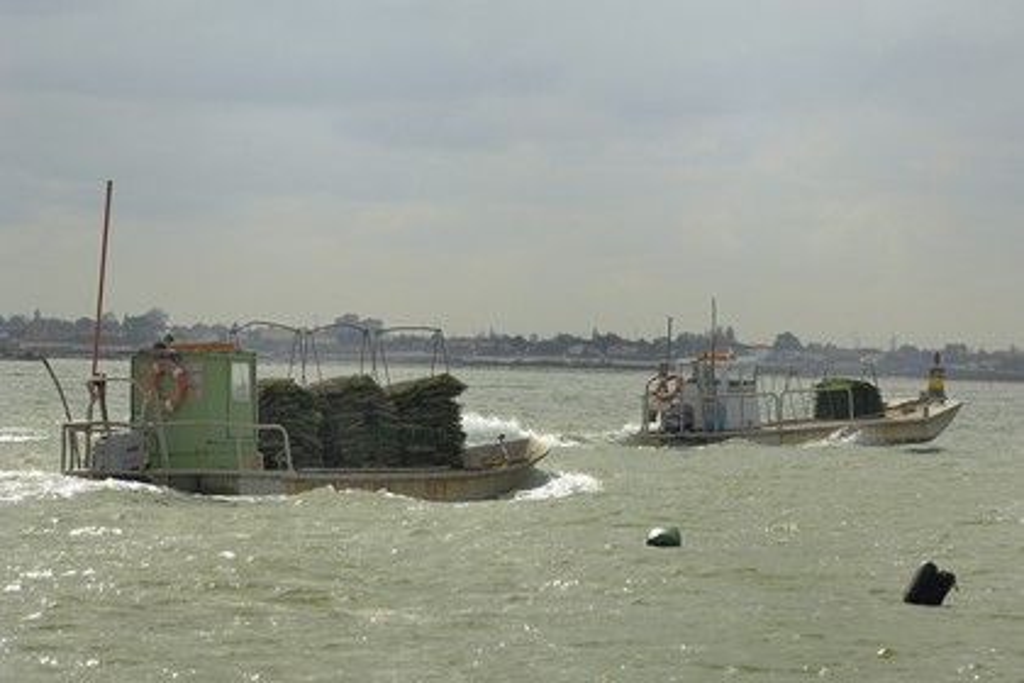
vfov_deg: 5.4
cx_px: 512
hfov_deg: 8.1
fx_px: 7253
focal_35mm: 255
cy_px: 342
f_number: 6.3
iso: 100
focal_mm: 170
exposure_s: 1/500
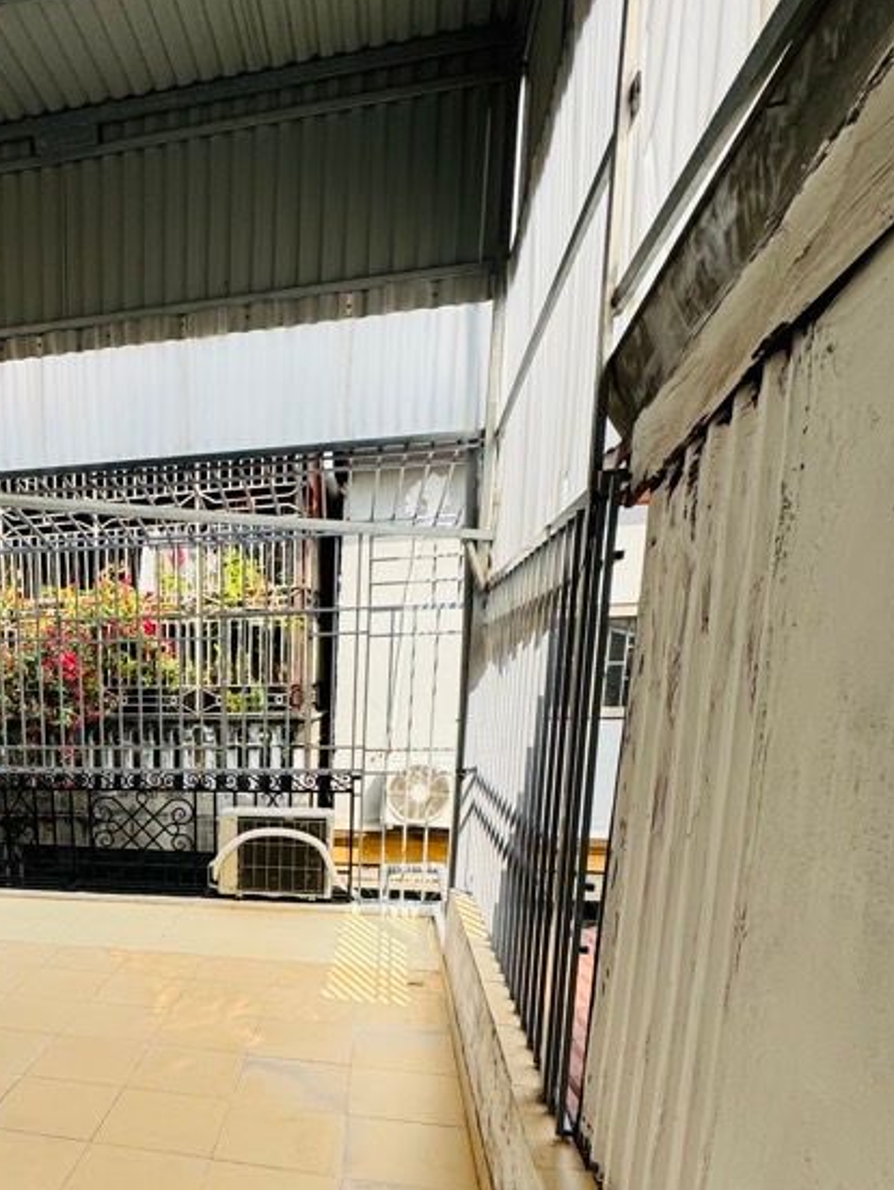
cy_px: 885
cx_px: 110
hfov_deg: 48.3
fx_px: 894
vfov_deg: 63.5
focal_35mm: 26
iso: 40
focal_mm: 2.22
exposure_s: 1/646
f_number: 2.2
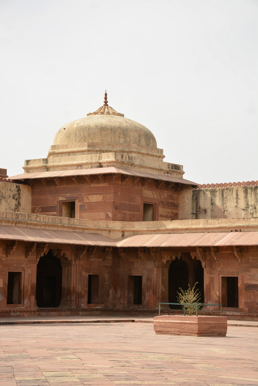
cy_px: 193
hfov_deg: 14.7
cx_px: 129
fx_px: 1000
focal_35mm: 93
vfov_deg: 21.9
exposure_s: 1/200
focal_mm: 62
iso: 100
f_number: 9
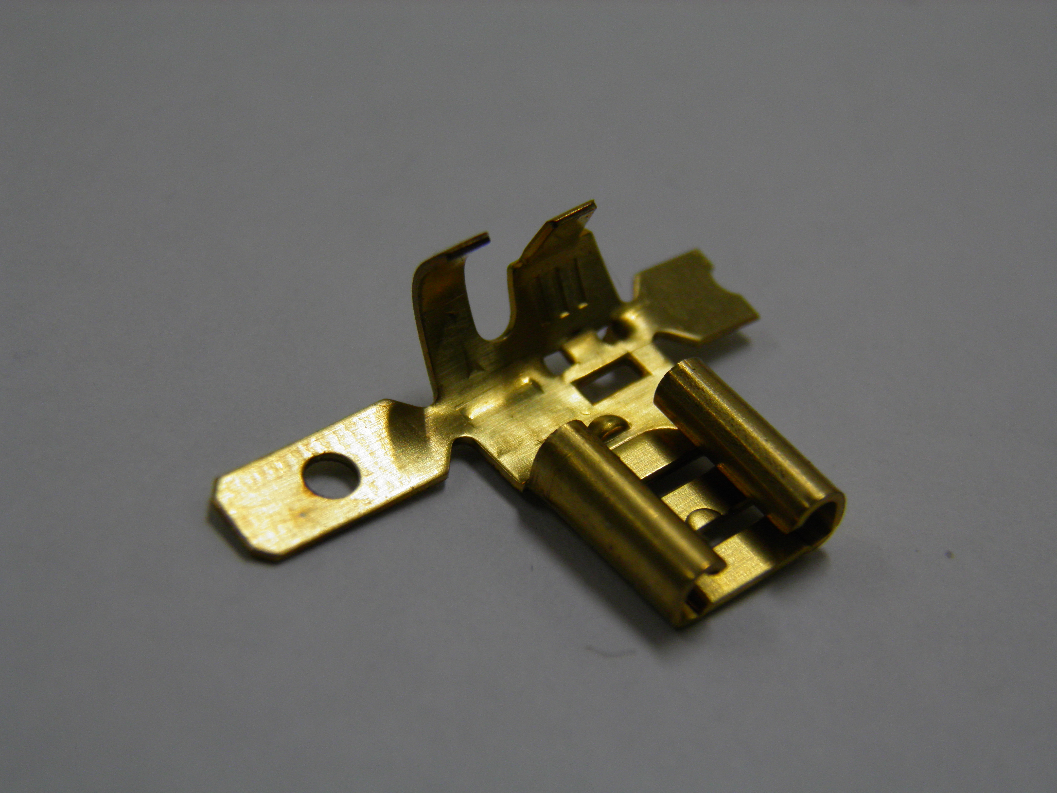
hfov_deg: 23.3
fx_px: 2565
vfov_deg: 17.6
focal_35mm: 84
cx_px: 528
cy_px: 396
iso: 100
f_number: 3.9
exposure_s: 1/50
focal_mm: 15.2
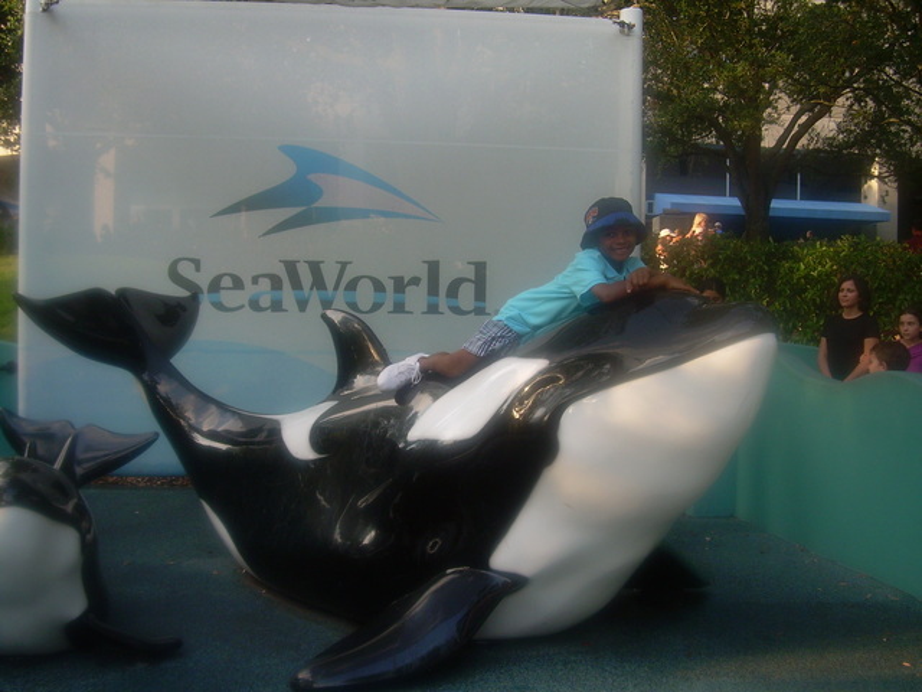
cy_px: 346
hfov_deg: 45.8
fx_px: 1092
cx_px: 461
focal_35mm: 41
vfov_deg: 35.1
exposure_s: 1/125
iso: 50
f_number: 2.8
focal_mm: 6.7
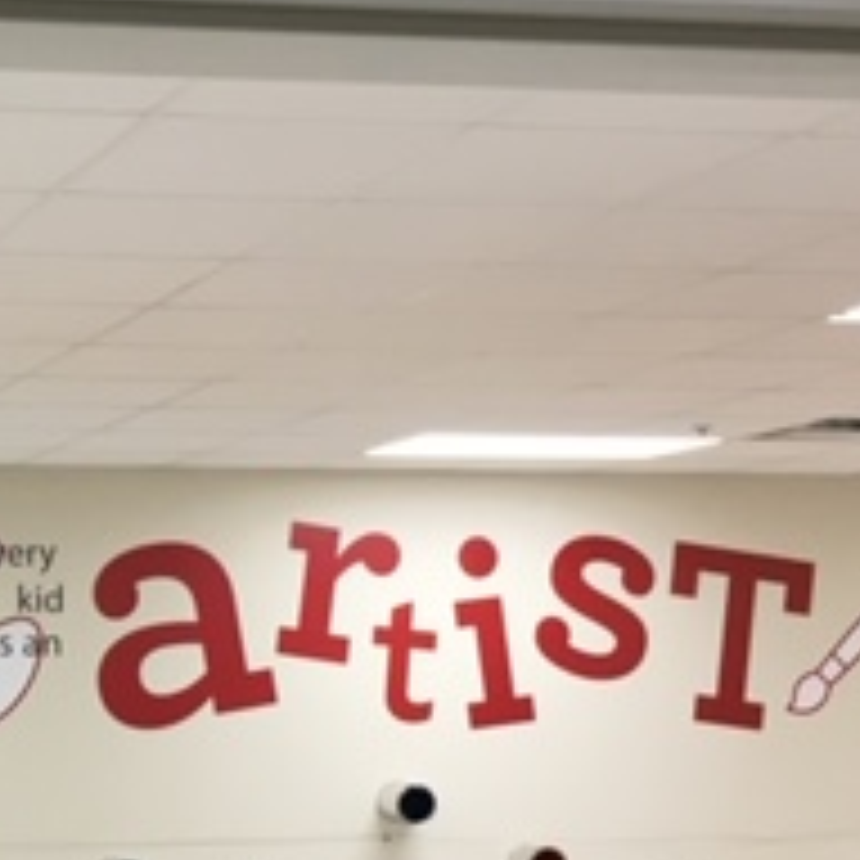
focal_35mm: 86
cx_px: -185
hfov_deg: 19.0
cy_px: 603
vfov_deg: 20.1
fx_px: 2417
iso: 32
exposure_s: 1/40
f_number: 2.2
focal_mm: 4.15
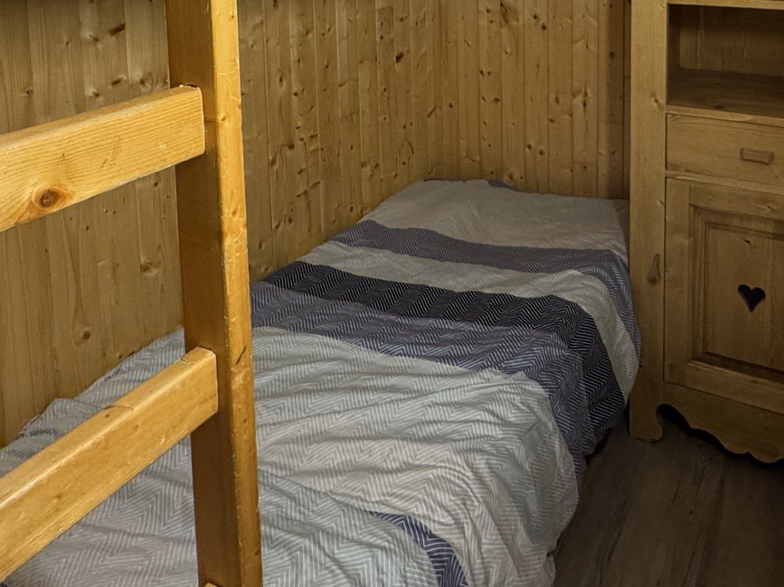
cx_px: 554
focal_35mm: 31
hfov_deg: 56.4
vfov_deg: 39.4
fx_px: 702
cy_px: -16
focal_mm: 2.22
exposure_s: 1/50
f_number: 2.2
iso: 320
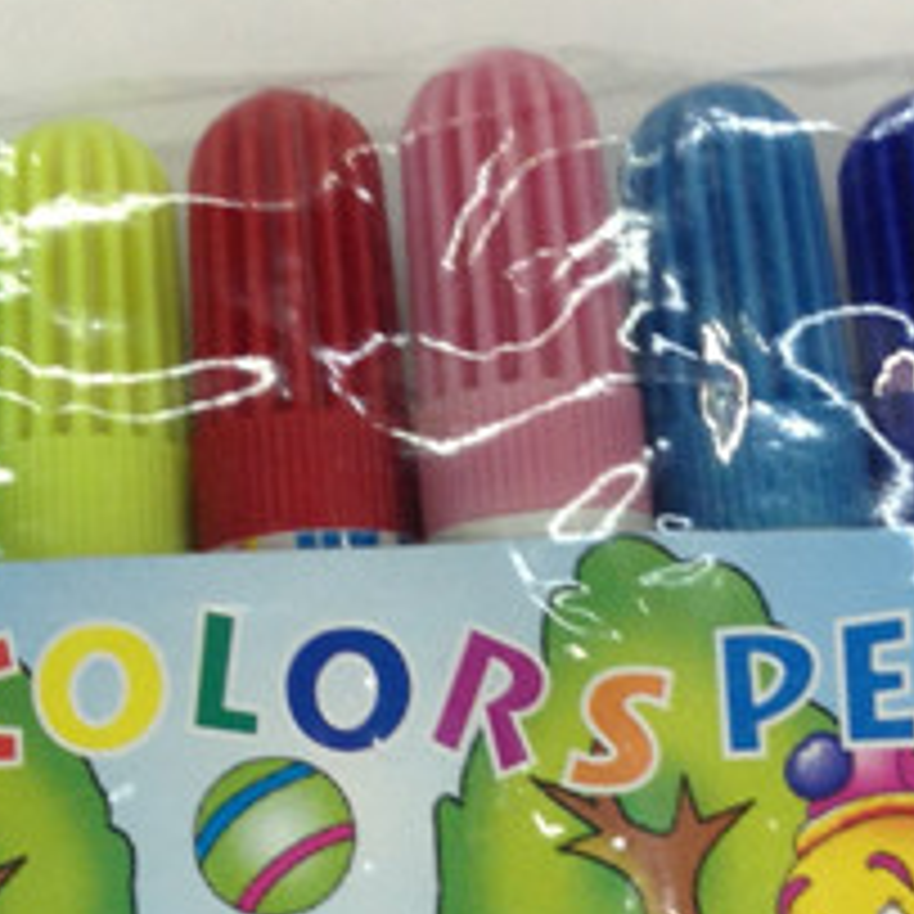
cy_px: 1200
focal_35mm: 129
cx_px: 446
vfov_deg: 13.1
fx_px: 3854
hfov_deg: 13.5
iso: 50
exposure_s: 1/20
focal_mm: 4.13
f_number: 2.4
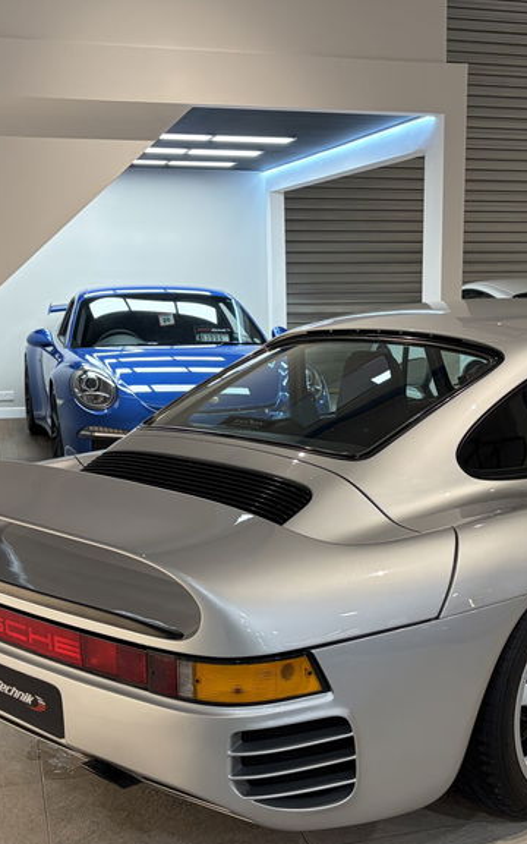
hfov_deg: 26.1
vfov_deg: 40.9
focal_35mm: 49
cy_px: 491
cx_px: 369
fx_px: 1126
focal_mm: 5.96
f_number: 1.6
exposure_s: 1/59
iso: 160
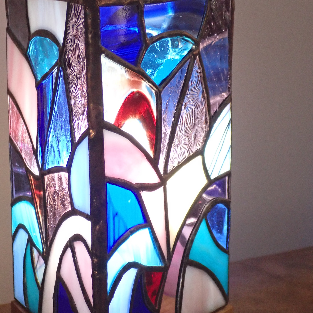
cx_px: 128
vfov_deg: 18.0
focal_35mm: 96
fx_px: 982
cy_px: 217
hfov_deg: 18.1
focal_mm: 11.09
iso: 400
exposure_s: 1/60
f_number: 3.6
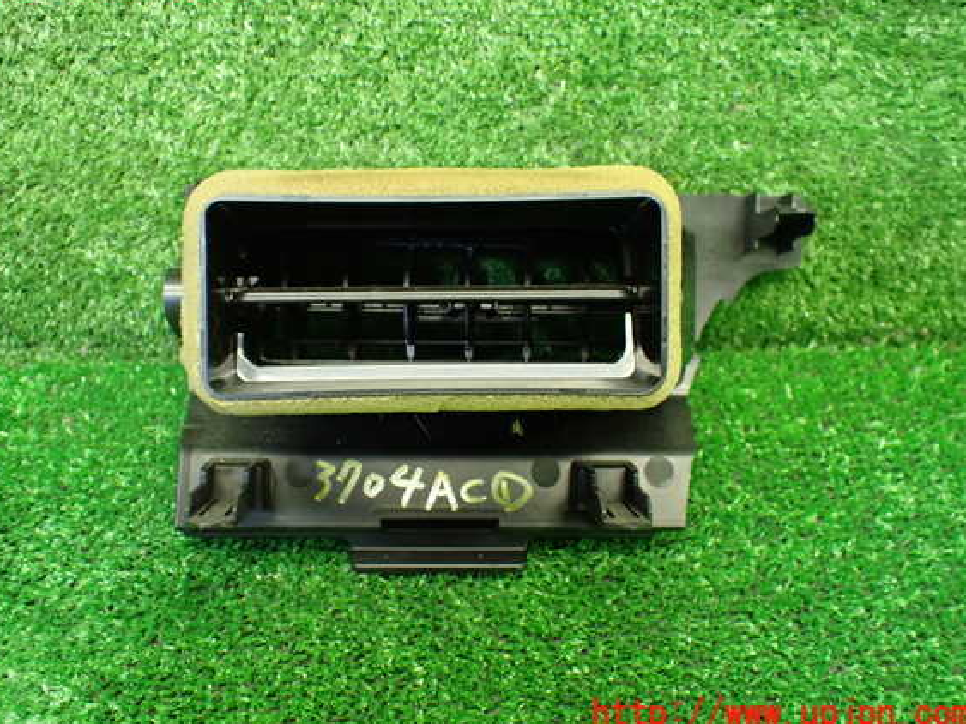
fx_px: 893
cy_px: 350
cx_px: 465
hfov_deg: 56.8
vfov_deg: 44.1
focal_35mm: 32
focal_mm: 5.4
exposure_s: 1/80
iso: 800
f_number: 2.3
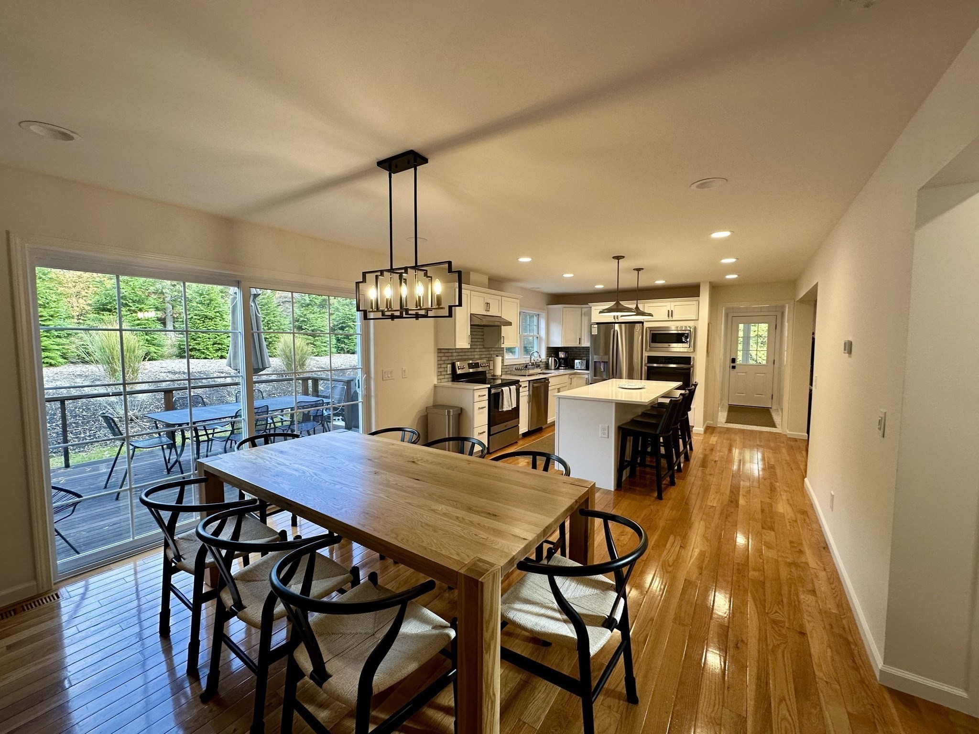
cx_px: 490
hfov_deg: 102.1
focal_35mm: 14
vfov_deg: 85.7
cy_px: 367
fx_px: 396
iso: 125
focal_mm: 2.22
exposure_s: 1/120
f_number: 2.2
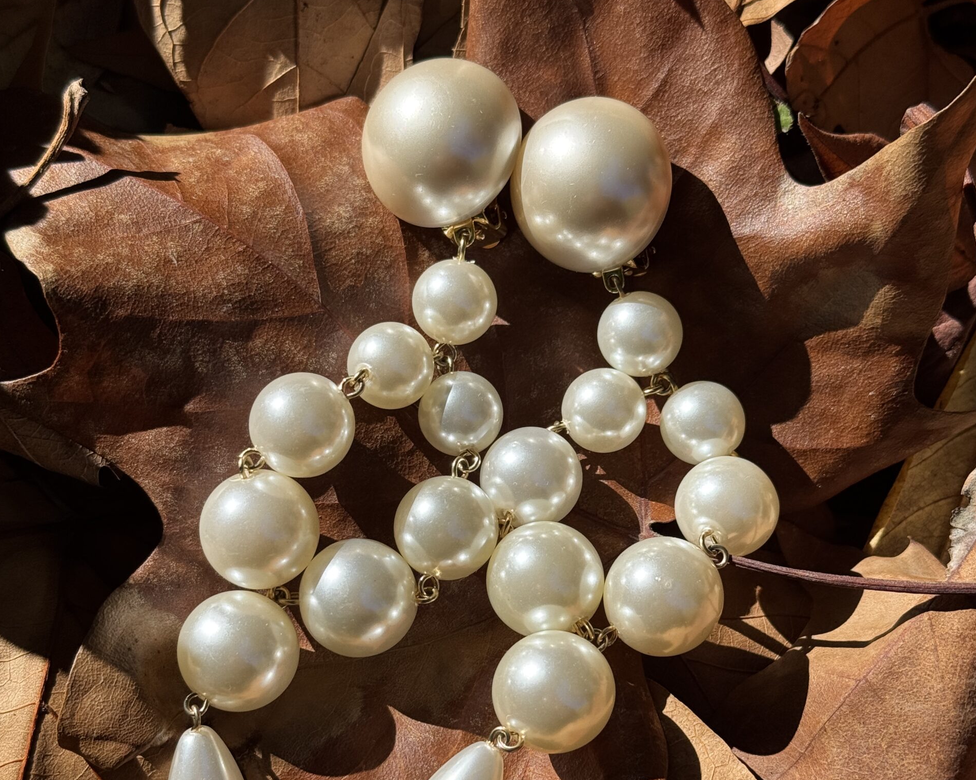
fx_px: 1820
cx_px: 489
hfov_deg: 30.0
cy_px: 520
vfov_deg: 24.1
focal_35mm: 63
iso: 64
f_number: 1.78
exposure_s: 1/3817
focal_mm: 6.76
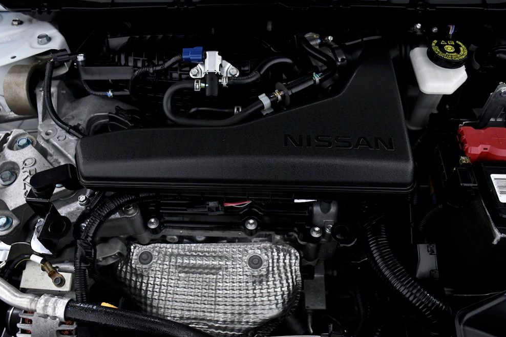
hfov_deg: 65.5
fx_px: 393
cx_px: 250
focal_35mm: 28
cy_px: 174
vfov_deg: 46.4
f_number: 6.3
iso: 2500
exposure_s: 1/160
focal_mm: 18
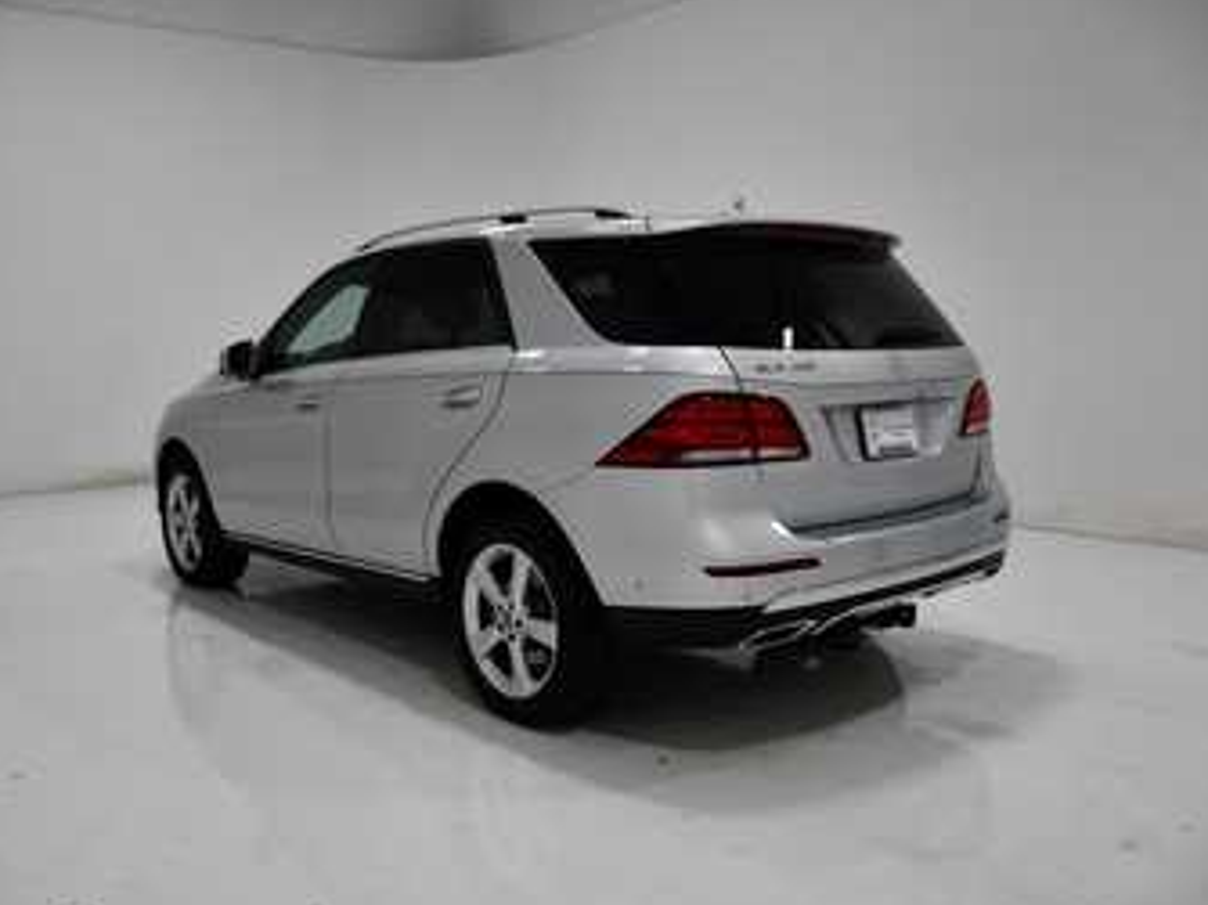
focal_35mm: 31
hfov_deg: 58.3
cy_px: 452
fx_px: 1081
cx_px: 566
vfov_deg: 45.4
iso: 500
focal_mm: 18
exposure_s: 1/250
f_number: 3.5
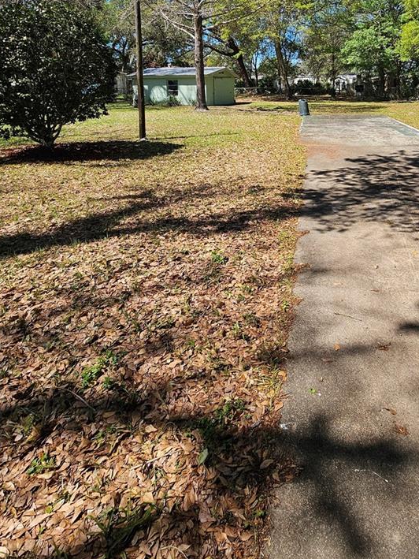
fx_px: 355
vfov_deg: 70.5
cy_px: 131
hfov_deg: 59.5
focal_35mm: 22
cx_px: 284
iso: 50
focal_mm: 2.2
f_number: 2.2
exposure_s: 1/1293
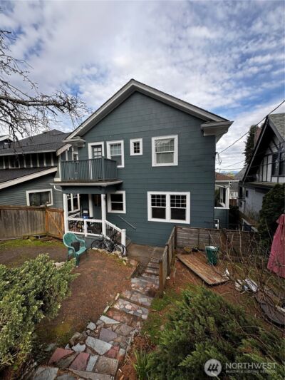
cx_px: 142
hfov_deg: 85.7
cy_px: 190
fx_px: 154
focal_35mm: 14
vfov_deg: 102.1
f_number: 2.2
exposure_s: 1/301
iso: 40
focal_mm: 2.22
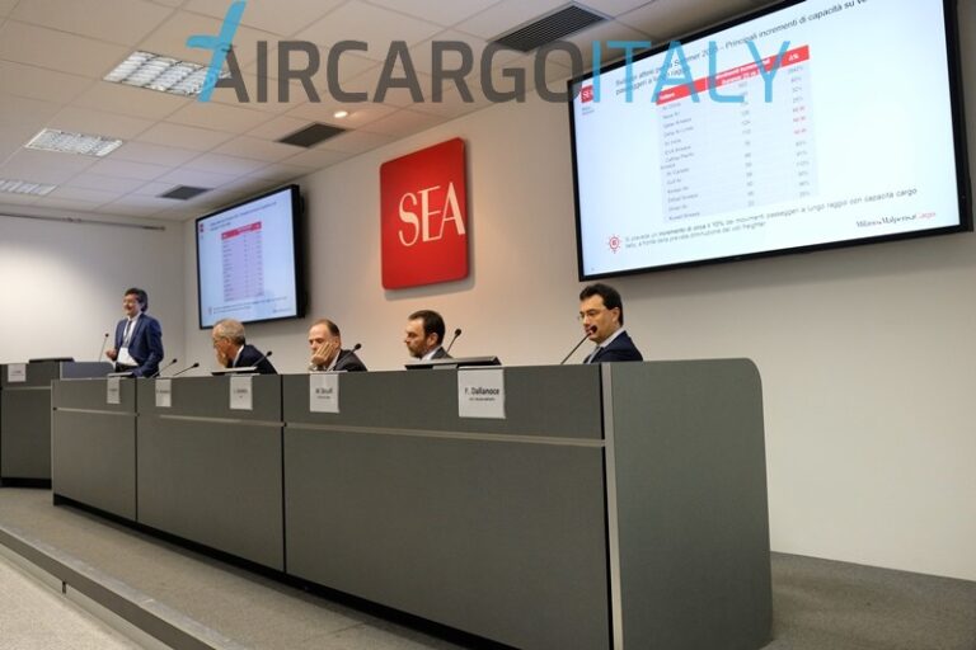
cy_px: 325
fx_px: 813
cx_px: 488
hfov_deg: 61.9
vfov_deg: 43.6
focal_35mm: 30
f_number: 4
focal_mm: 20.2
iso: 2000
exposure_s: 1/125
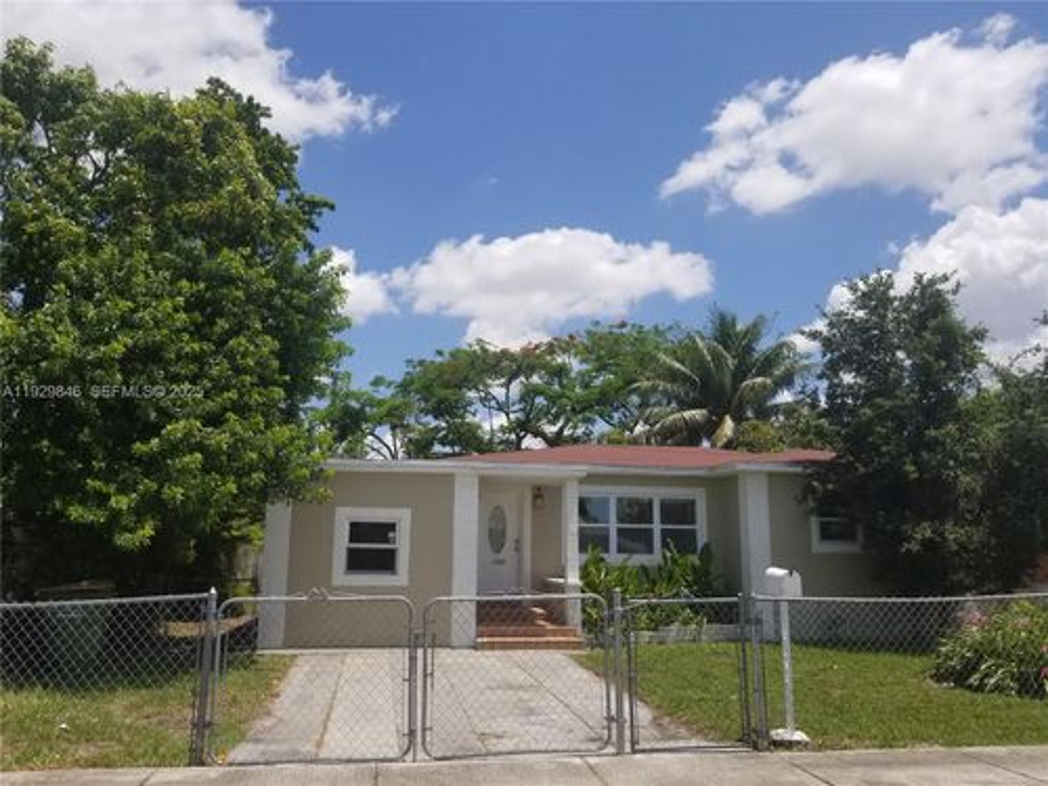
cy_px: 393
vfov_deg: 53.1
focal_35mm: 26
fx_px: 787
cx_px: 524
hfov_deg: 67.3
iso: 50
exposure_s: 1/3664
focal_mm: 4.25
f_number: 1.7
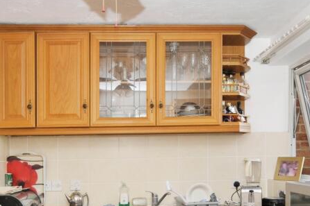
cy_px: 161
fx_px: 341
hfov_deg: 48.9
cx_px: 144
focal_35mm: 40
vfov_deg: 32.9
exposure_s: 1/60
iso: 200
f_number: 5
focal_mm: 11.5
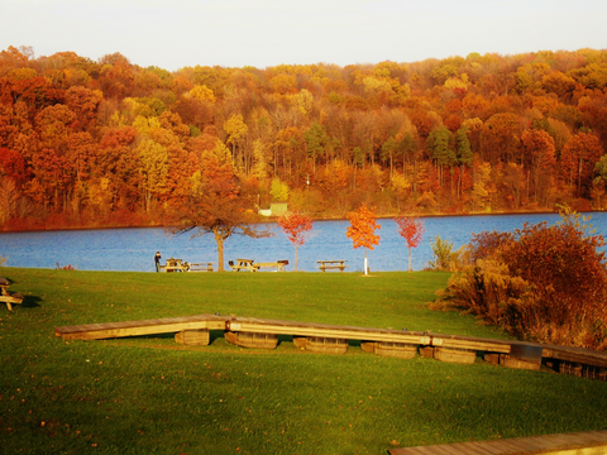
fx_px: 1946
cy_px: 228
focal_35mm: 111
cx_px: 304
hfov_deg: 17.7
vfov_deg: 13.3
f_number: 5.2
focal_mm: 18.1
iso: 100
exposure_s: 1/180
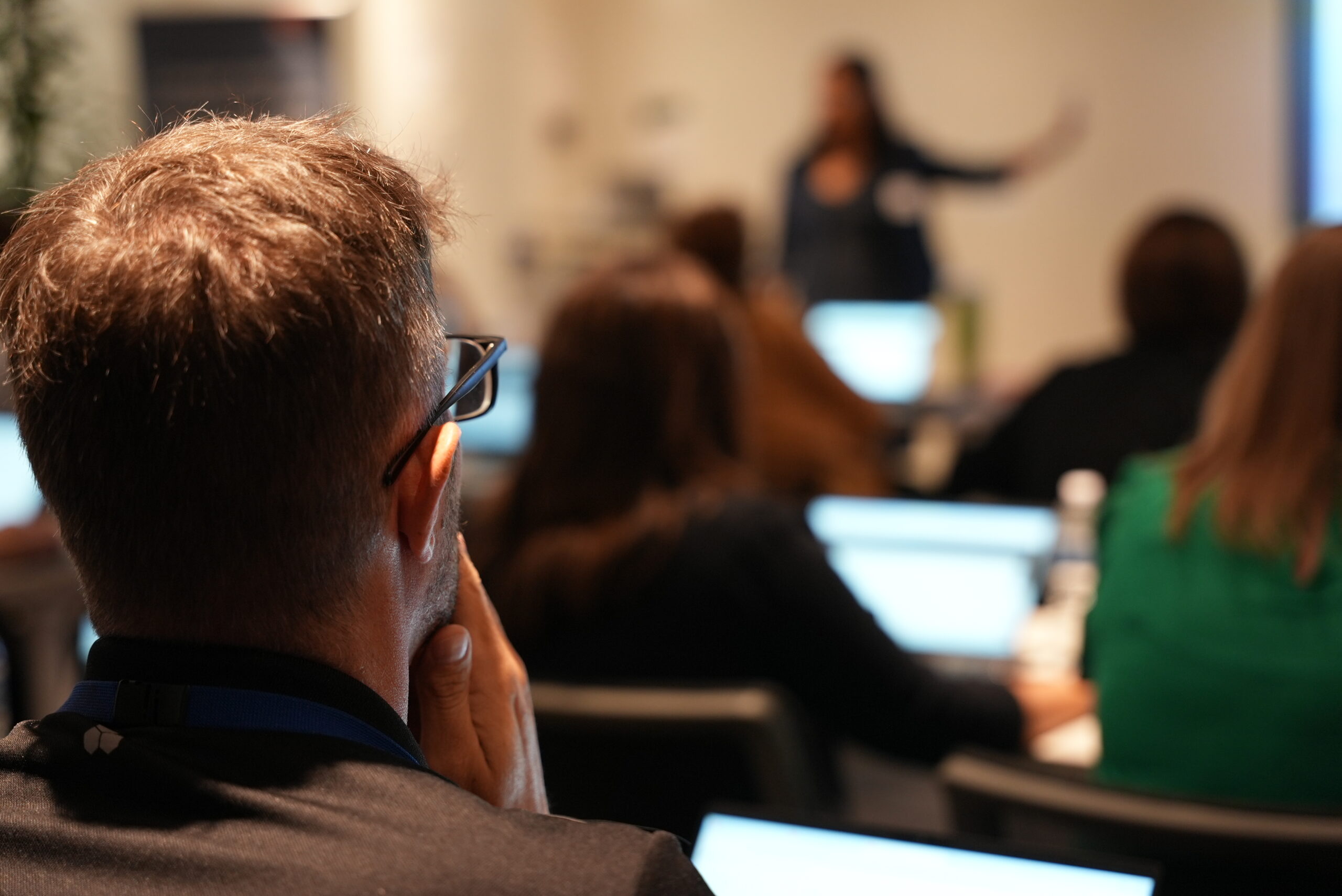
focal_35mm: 70
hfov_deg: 28.8
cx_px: 671
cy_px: 448
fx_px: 2611
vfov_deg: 19.5
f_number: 2.8
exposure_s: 1/60
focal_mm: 70
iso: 1250
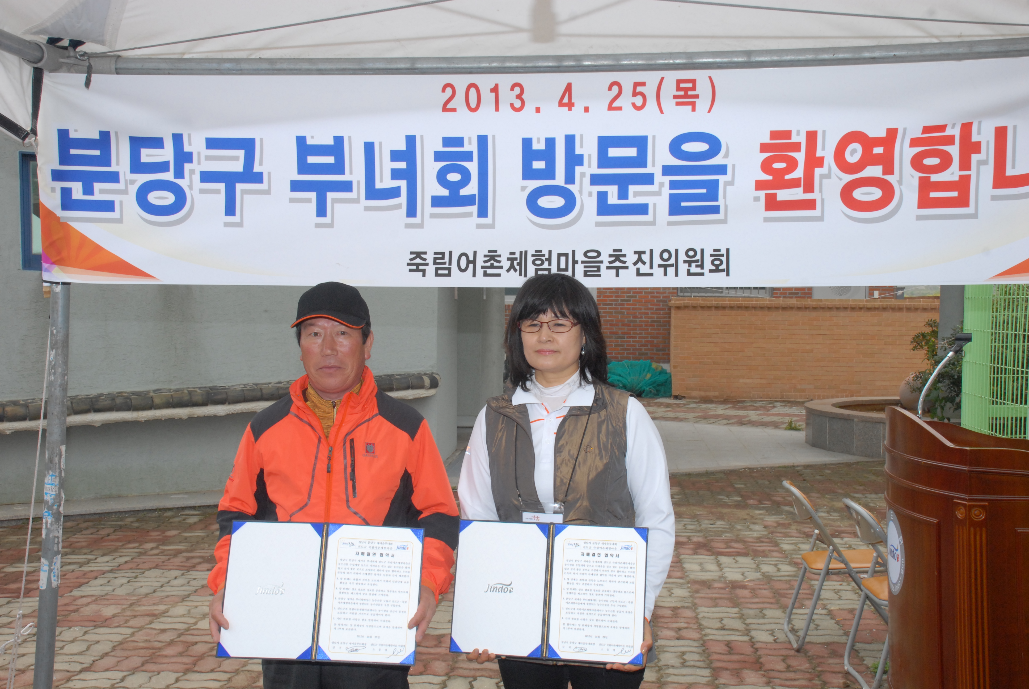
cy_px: 344
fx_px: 1331
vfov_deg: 29.0
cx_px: 514
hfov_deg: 42.3
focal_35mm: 46
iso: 500
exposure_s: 1/80
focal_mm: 31
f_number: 13
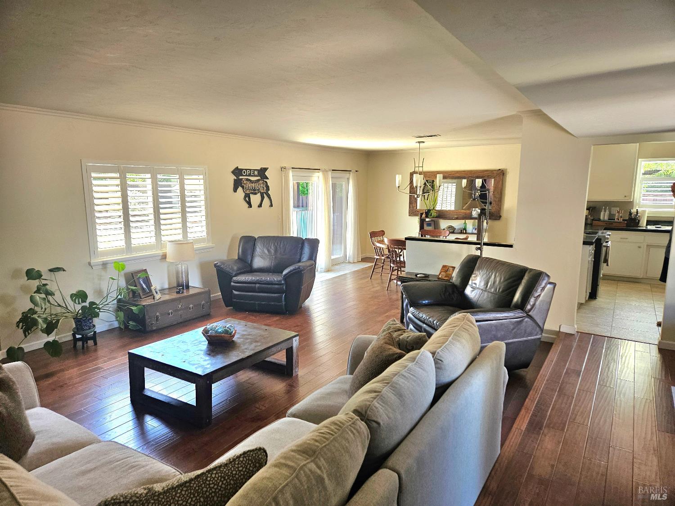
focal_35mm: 23
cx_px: 338
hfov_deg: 73.9
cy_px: 253
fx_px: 448
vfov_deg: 58.9
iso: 160
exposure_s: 1/120
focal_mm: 5.4
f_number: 1.8
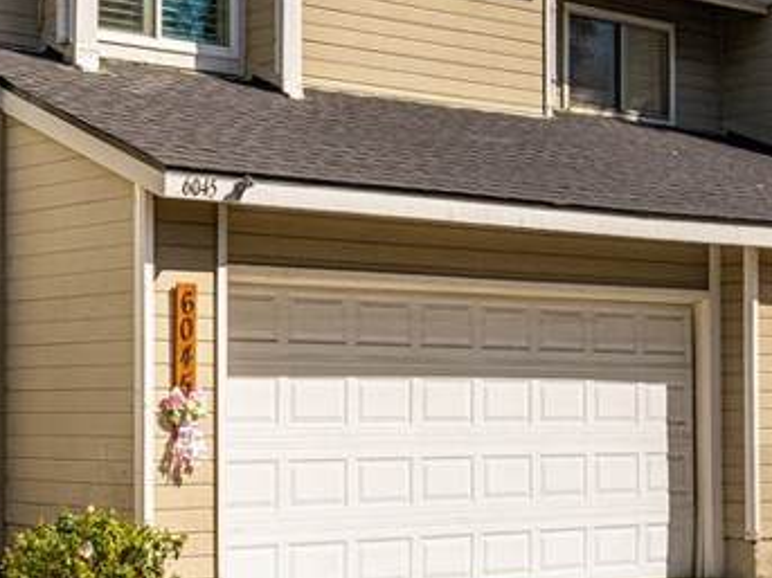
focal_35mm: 66
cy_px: 211
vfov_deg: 22.2
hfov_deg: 28.7
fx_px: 1471
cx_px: 144
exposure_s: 1/160
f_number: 16
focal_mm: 23
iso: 80
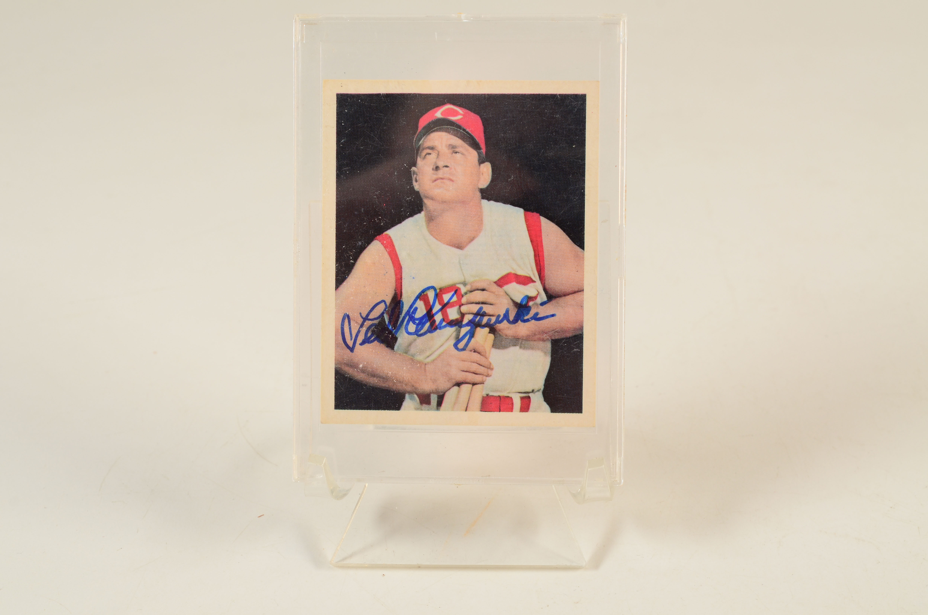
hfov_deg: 28.1
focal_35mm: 72
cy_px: 308
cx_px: 464
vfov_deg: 18.8
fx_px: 1852
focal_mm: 48
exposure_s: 1/160
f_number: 13
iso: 200
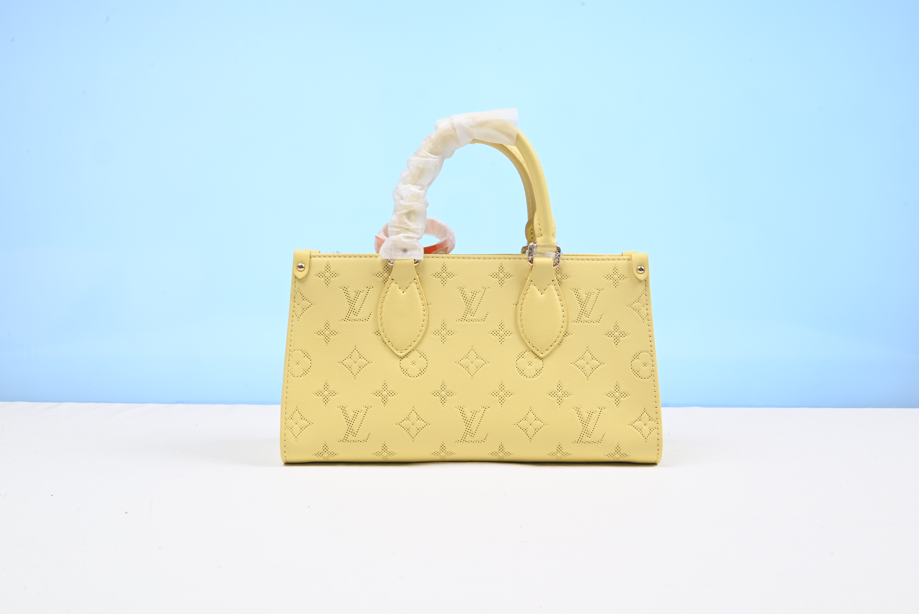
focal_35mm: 40
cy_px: 307
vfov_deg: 33.4
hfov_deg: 48.4
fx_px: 1021
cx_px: 460
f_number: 16
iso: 100
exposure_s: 1/2
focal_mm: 40
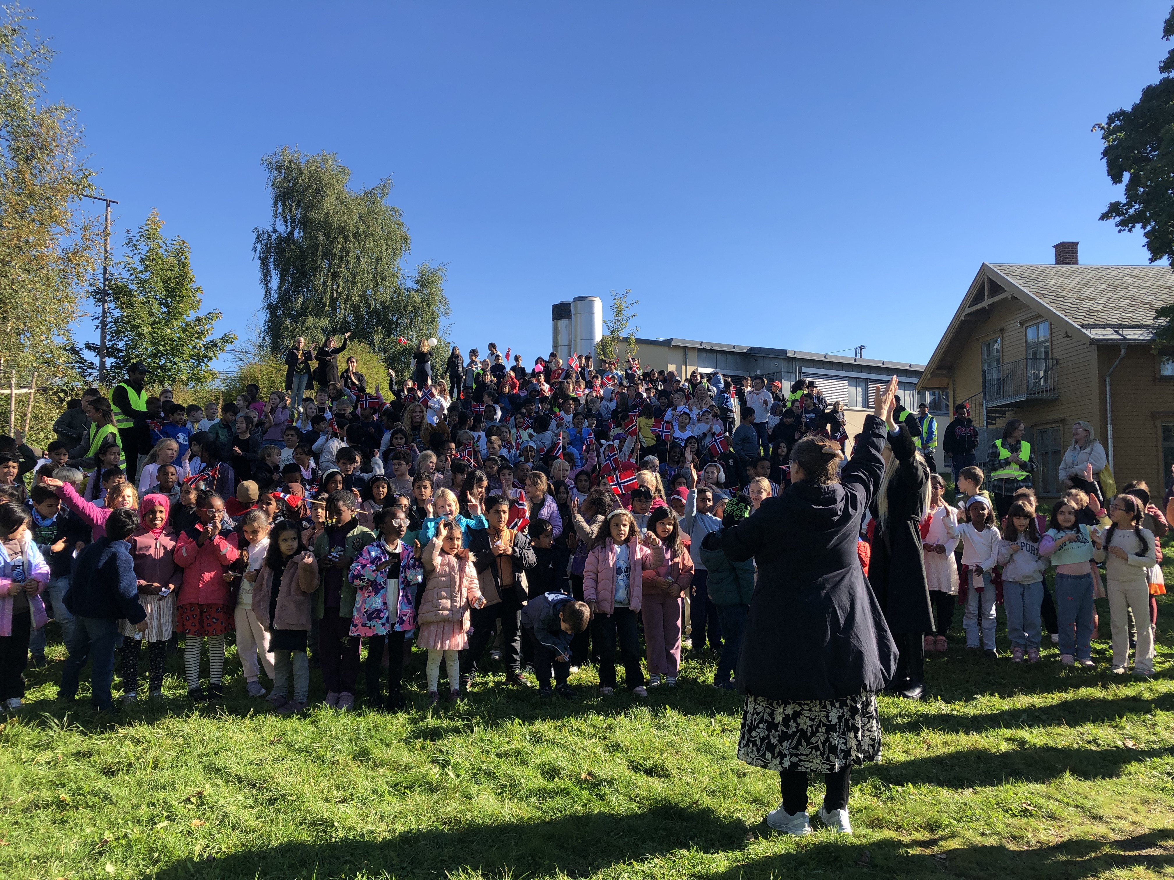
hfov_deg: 63.4
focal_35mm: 28
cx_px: 587
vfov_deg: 49.7
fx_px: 950
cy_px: 440
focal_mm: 3.99
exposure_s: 1/1000
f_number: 1.8
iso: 20
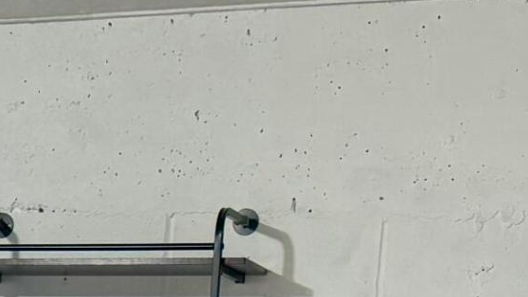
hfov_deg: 15.2
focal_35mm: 135
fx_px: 1890
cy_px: 701
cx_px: -141
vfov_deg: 8.3
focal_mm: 6.76
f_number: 1.78
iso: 200
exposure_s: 1/234
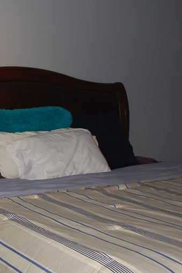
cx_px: -65
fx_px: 530
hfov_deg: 18.0
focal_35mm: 70
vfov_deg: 28.8
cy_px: 142
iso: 100
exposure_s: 1/60
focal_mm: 22
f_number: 3.8
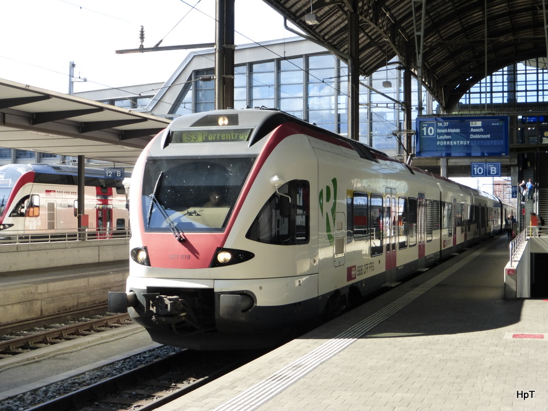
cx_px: 274
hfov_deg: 36.2
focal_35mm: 53
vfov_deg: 27.5
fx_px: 839
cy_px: 206
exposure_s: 1/200
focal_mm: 9
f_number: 4.4
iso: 160
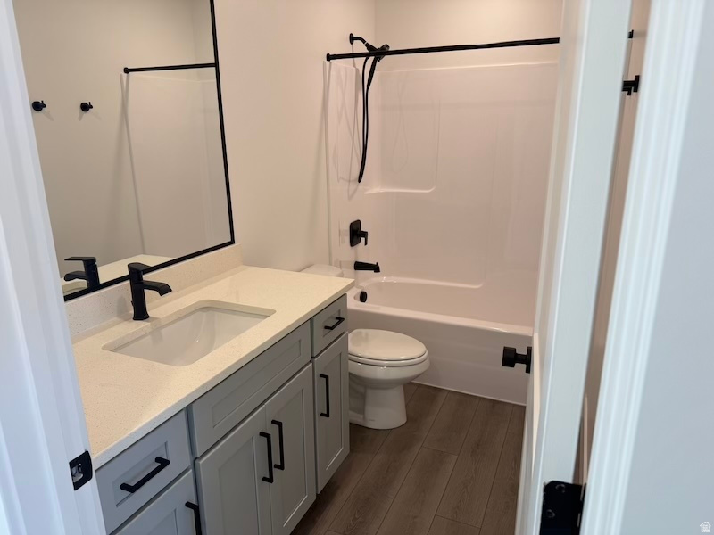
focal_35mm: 24
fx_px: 495
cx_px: 357
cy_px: 268
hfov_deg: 71.6
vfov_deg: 56.8
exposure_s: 1/120
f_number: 1.78
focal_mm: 6.76
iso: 64
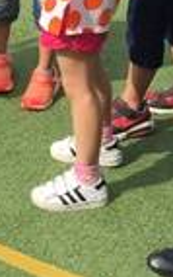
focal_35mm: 119
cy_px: -122
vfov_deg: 16.2
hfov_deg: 10.8
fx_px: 896
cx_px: -35
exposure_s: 1/746
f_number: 2.2
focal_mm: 4.15
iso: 32
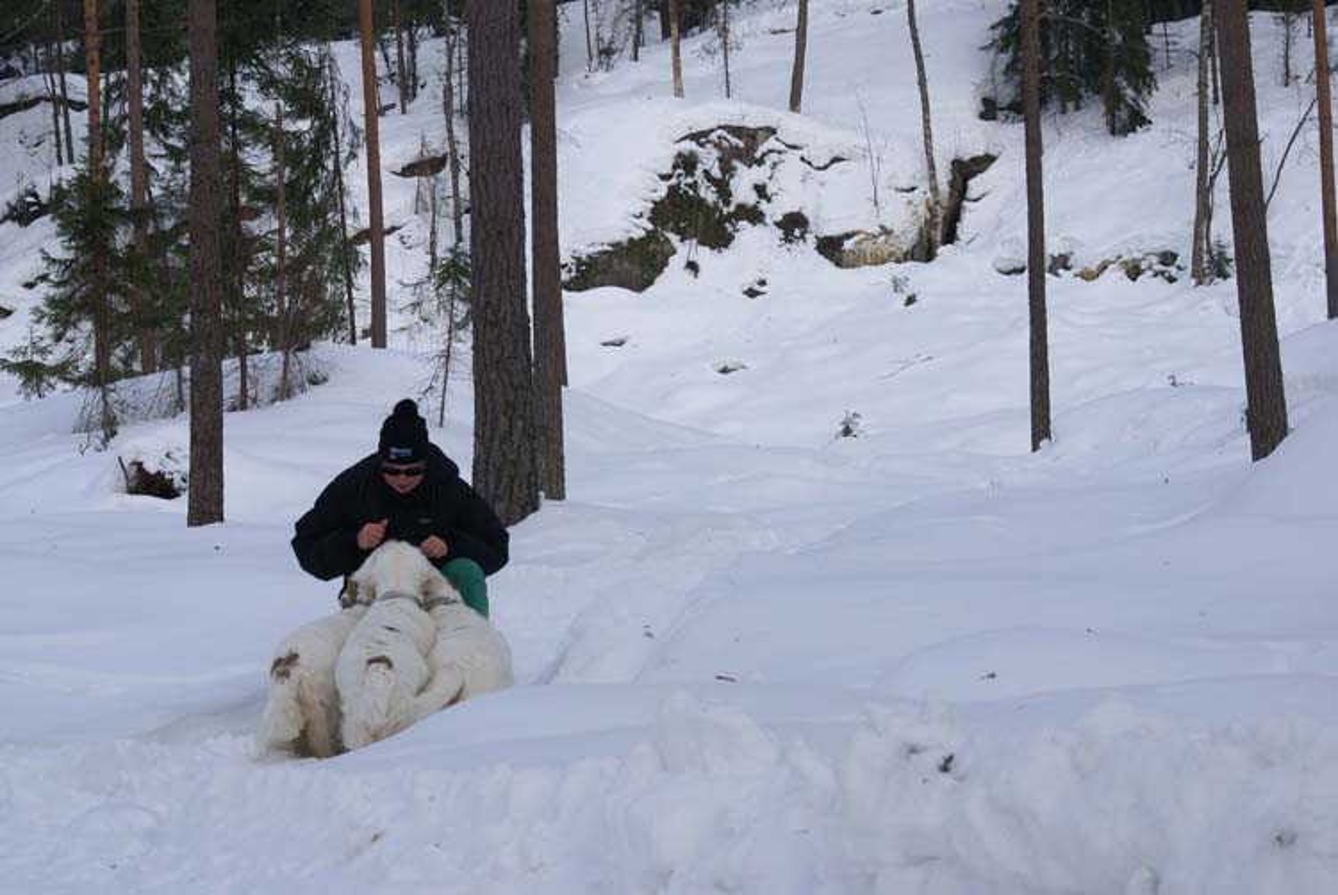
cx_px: 669
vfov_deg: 12.2
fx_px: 4186
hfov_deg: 18.2
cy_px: 448
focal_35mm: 112
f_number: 11
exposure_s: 1/200
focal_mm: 75
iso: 100
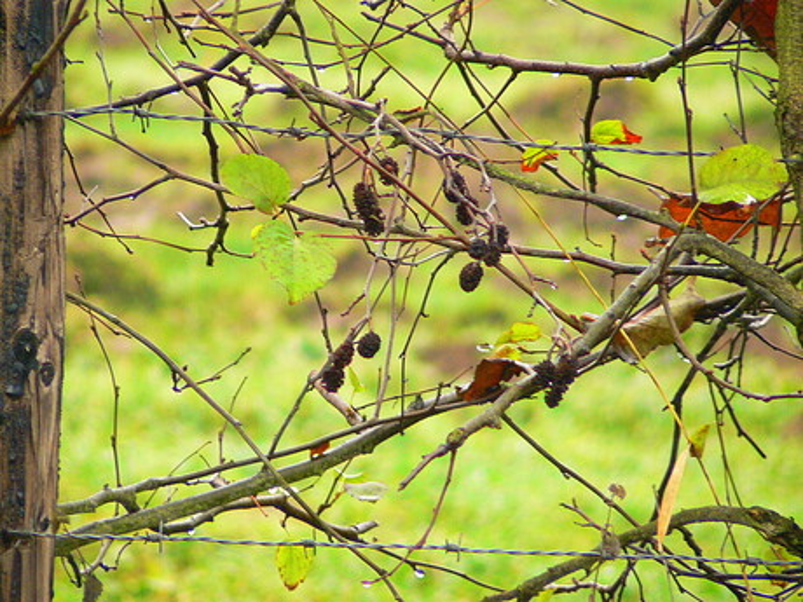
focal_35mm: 432
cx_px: 402
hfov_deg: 4.6
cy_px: 301
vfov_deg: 3.4
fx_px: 10021
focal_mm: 72
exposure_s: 1/30
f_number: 3.3
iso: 200
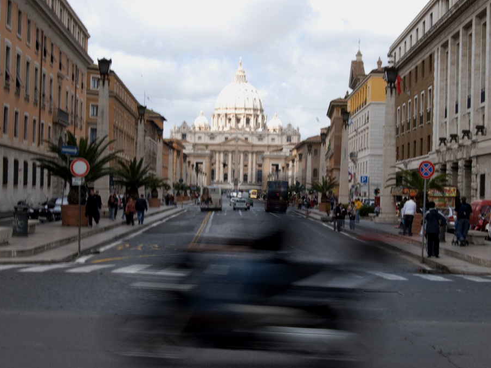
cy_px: 184
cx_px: 261
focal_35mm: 62
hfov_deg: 31.2
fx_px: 880
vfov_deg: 23.7
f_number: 32
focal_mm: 38
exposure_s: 1/25
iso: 200
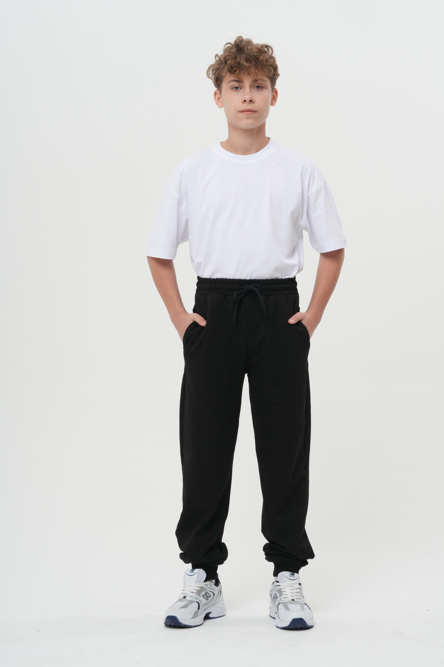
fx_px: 1295
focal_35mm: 70
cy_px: 334
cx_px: 222
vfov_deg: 28.8
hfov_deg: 19.5
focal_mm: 70
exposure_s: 1/125
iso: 160
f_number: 16
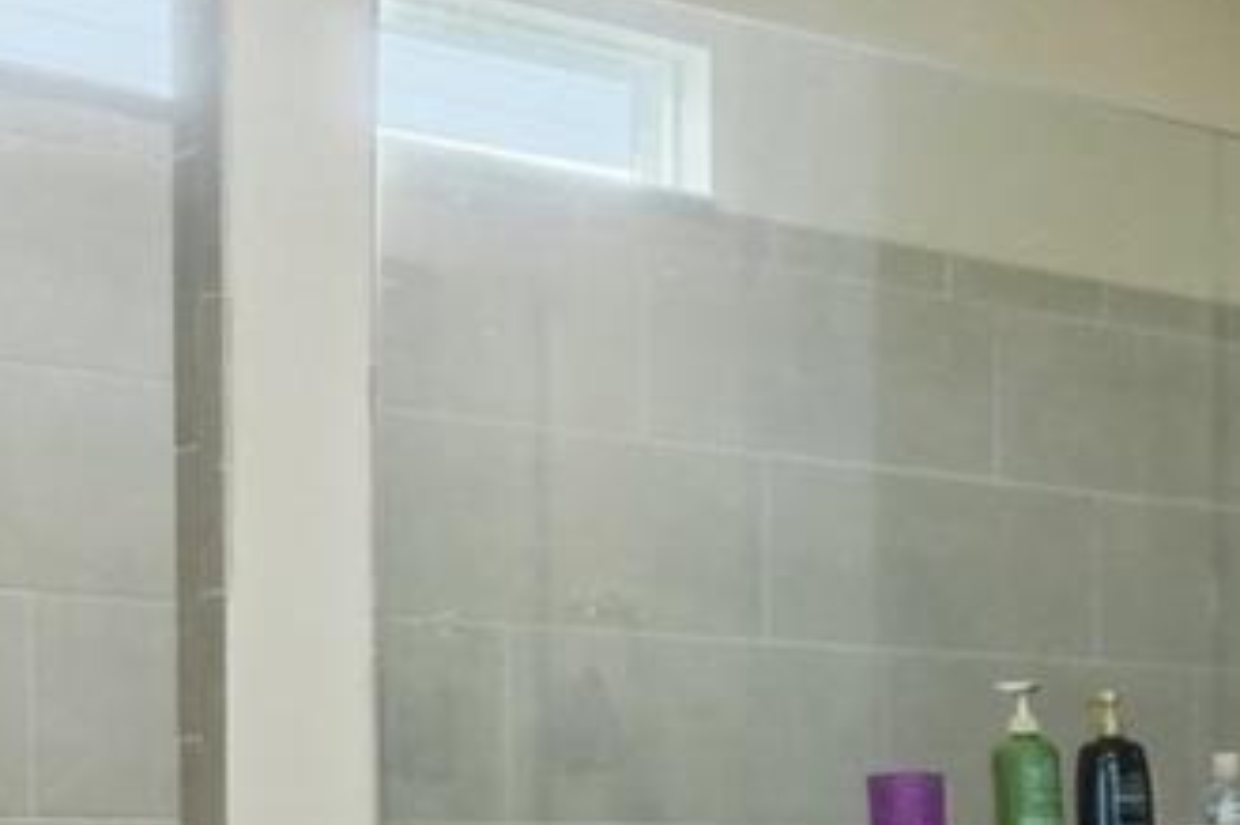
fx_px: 2513
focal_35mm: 73
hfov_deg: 19.9
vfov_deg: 18.0
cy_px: 897
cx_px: 2254
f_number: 8
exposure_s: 1/40
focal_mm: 10
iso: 400
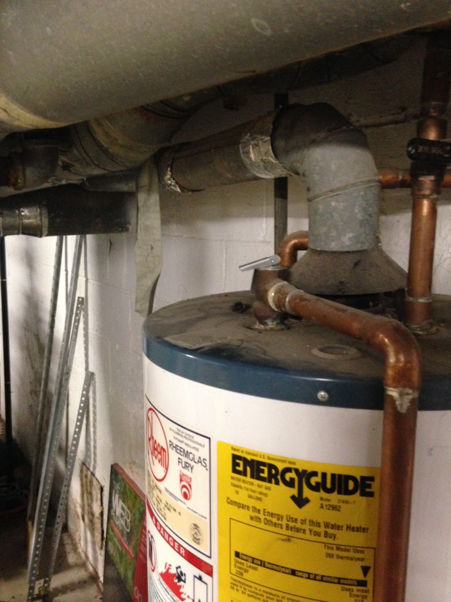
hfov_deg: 42.9
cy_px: 301
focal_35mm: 33
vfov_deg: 55.4
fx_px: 573
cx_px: 226
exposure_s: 1/15
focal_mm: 4.12
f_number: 2.4
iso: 500
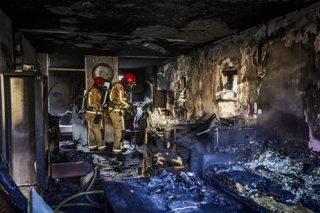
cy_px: 106
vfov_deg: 43.6
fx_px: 267
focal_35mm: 30
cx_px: 160
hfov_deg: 61.9
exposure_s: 1/30
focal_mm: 30
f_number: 2.8
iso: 800
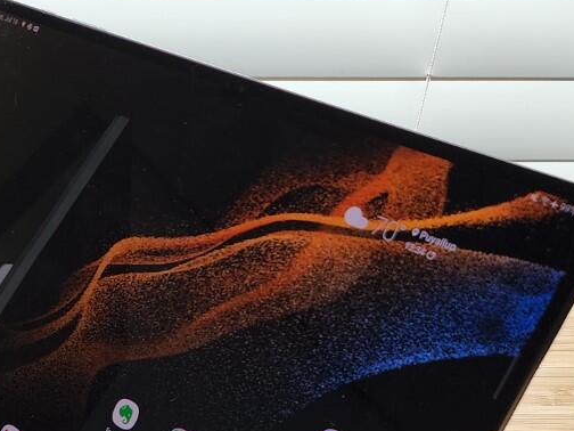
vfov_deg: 21.0
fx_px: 1078
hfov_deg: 28.6
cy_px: 519
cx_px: 51
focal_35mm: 65
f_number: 1.8
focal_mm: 6.4
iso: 80
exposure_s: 1/180
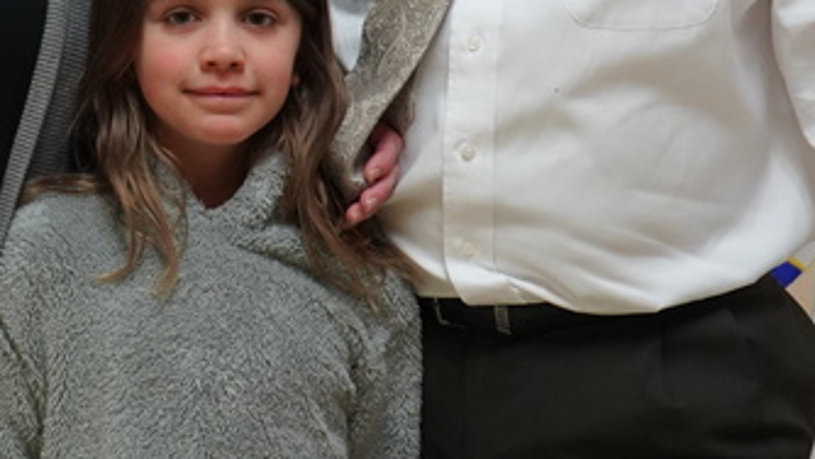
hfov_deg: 17.5
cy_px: 35
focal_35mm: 119
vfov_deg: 10.1
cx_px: -22
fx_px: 2572
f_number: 4
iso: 4000
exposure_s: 1/160
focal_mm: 37
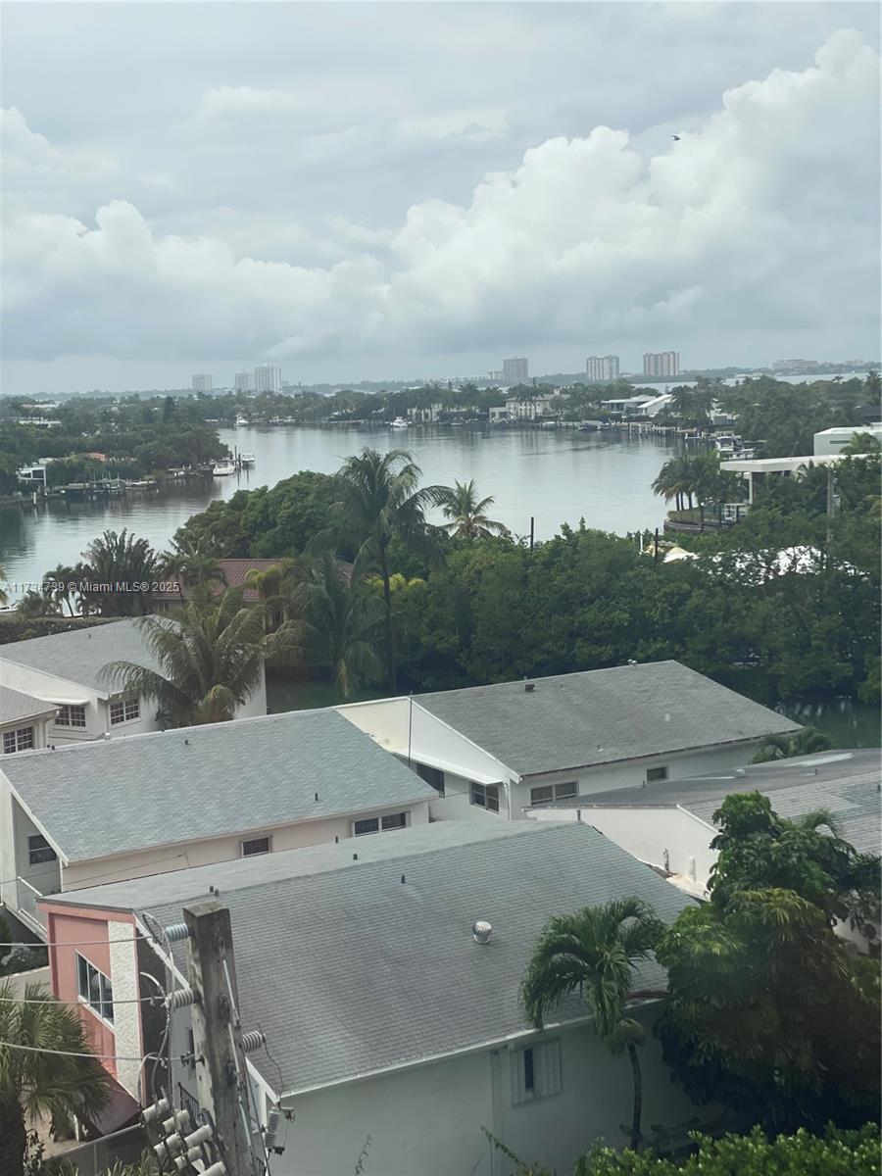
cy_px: 588
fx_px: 1767
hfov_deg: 28.0
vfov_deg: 36.8
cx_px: 441
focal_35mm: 52
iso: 20
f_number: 2
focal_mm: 6
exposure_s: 1/786
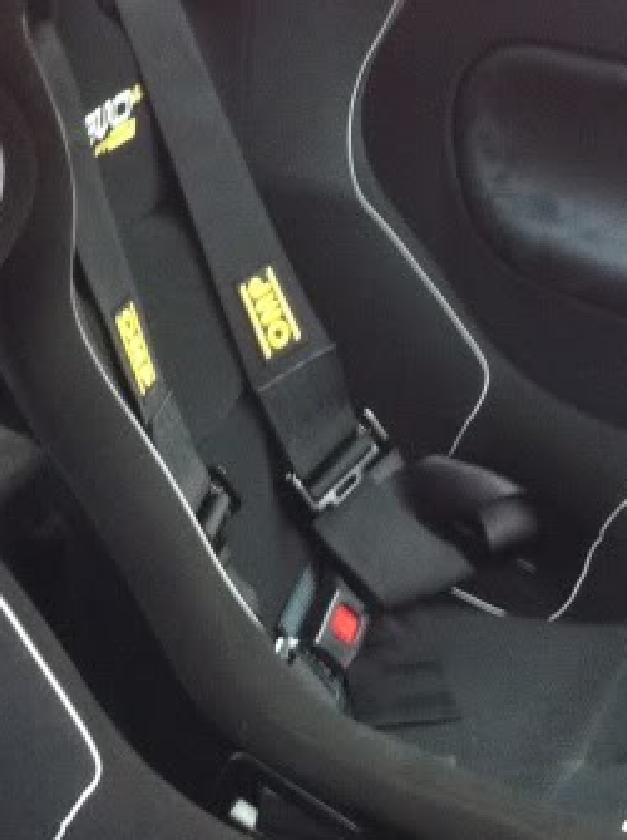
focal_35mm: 107
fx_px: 2592
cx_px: 70
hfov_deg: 13.7
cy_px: 438
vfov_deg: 18.4
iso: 200
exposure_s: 1/15
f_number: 2.8
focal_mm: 3.9
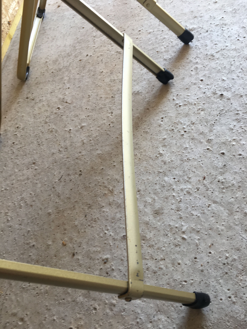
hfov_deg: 48.2
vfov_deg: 61.7
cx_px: 124
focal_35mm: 29
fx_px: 276
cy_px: 164
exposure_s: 1/50
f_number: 2.2
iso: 32
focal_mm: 4.15
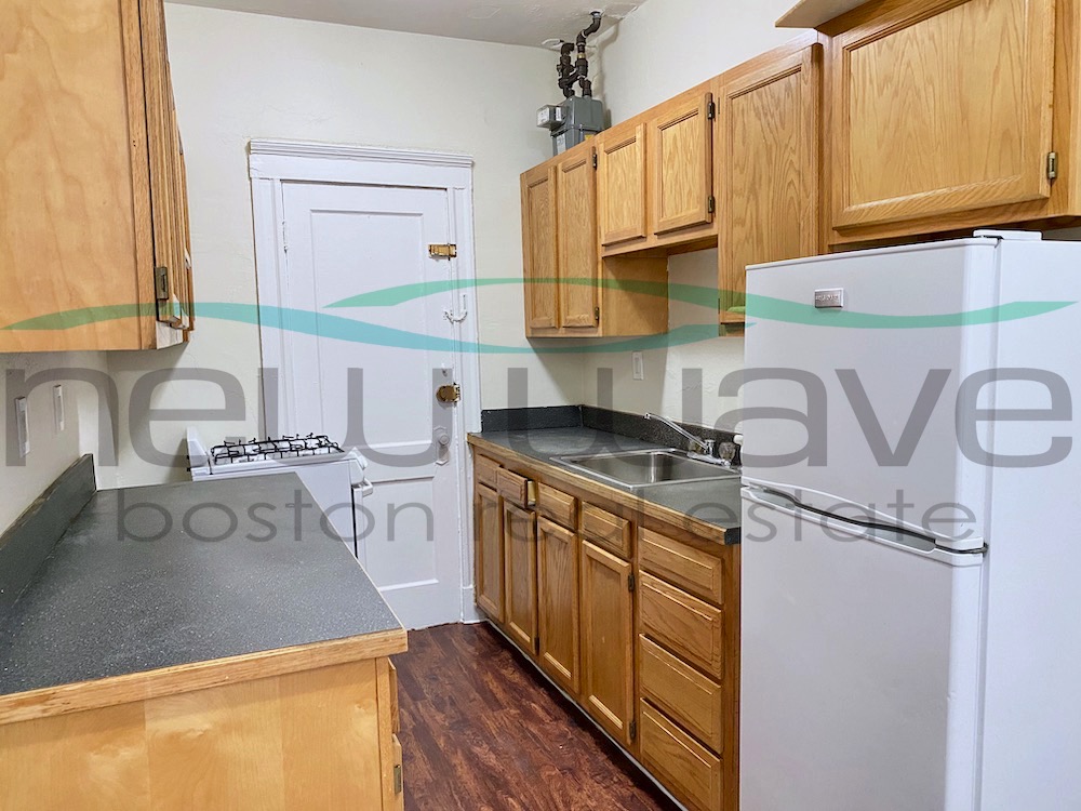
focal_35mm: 26
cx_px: 540
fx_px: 812
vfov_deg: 53.1
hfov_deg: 67.3
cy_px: 406
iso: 500
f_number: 1.8
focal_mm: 4.25
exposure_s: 1/60
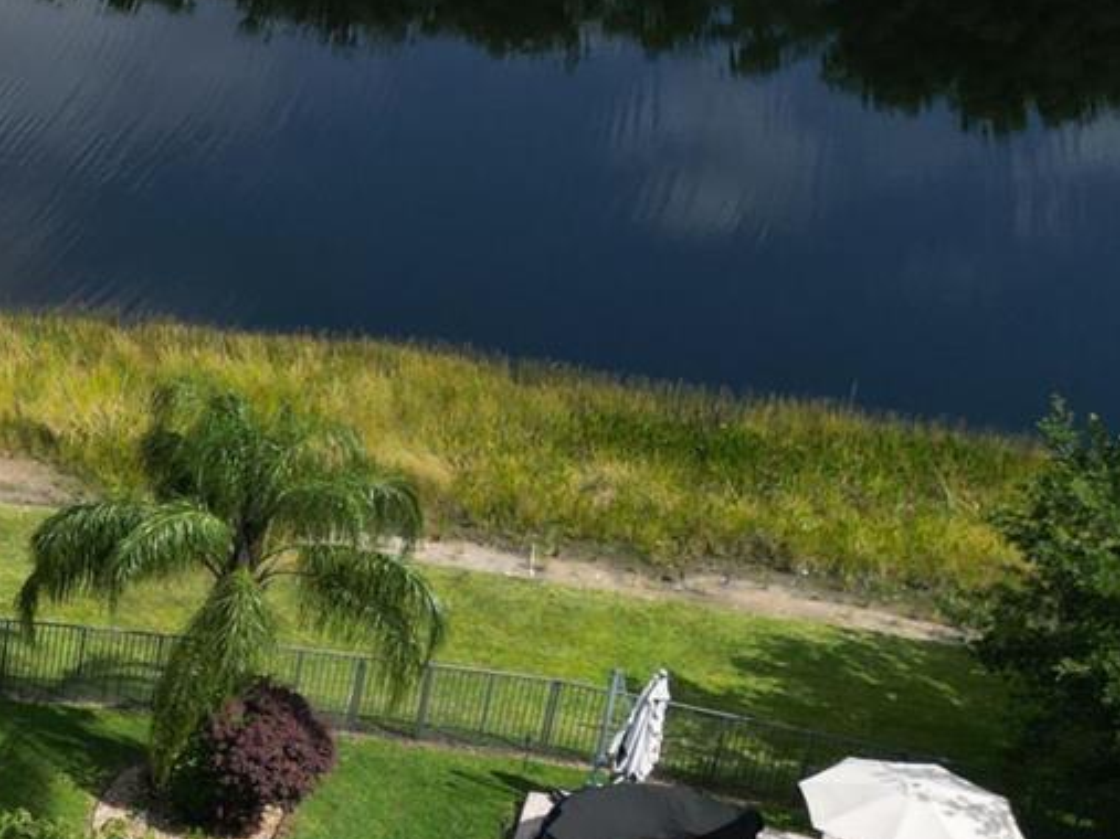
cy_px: 413
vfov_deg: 15.2
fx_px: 3138
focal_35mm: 97
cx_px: -870
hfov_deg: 16.9
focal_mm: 6.72
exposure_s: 1/4000
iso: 140
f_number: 1.7
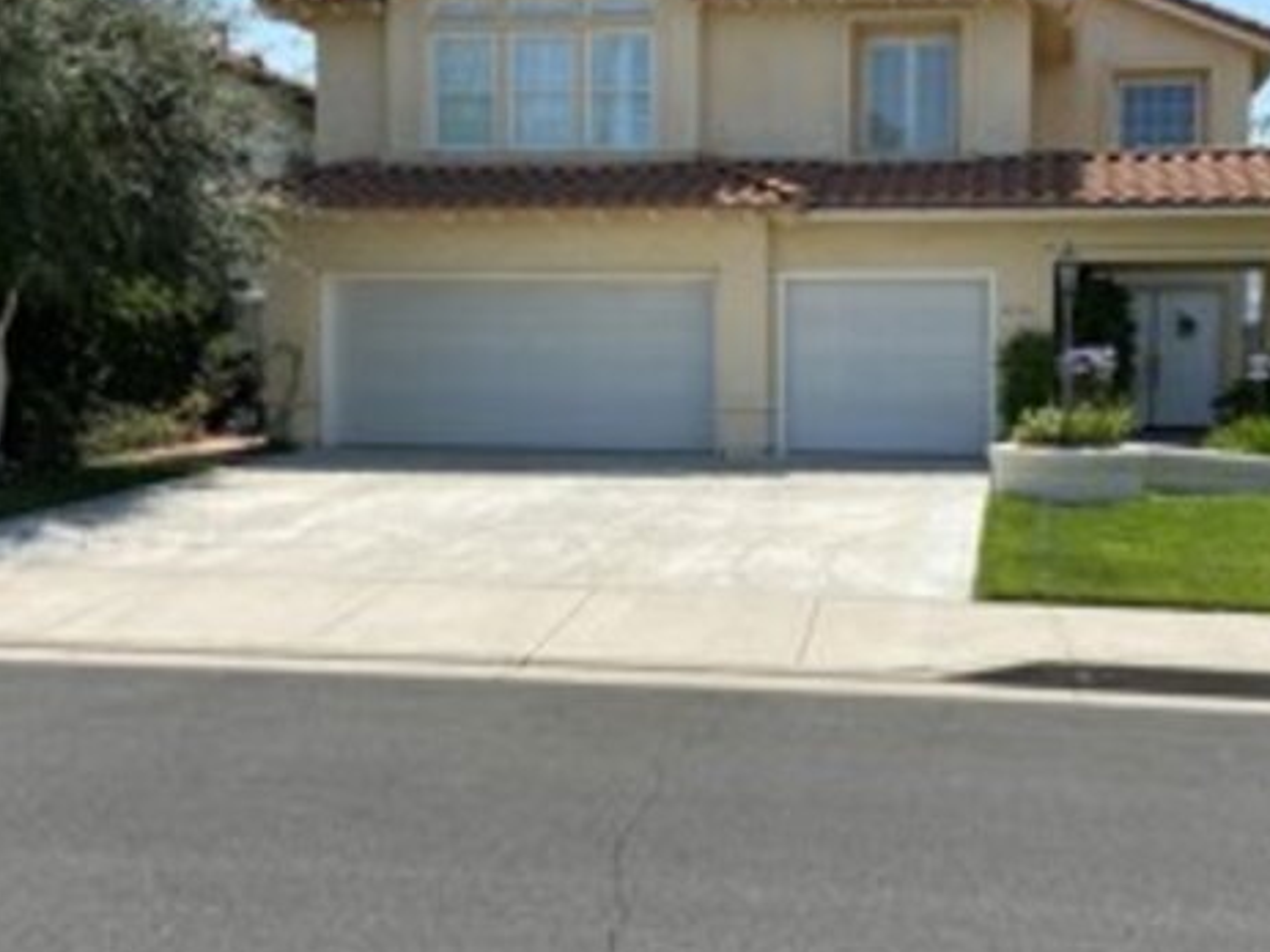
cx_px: 784
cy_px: 420
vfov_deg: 34.3
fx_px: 1541
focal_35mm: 42
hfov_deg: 44.5
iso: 32
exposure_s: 1/3300
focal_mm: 4.25
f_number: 1.8
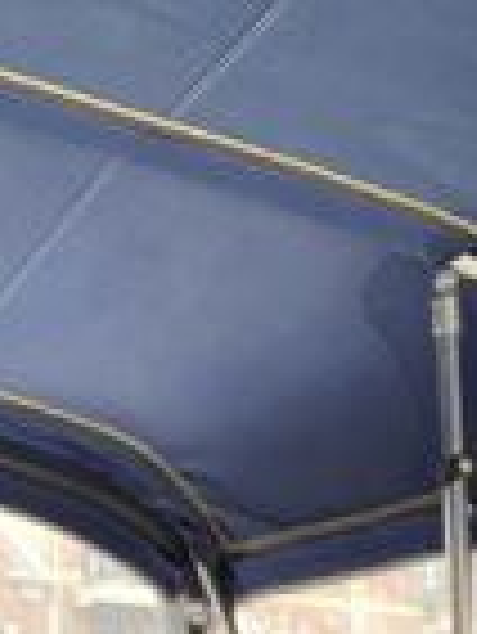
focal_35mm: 100
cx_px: 518
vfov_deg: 18.0
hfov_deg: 14.5
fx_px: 1835
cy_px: 881
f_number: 2.2
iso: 64
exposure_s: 1/74
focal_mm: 2.87
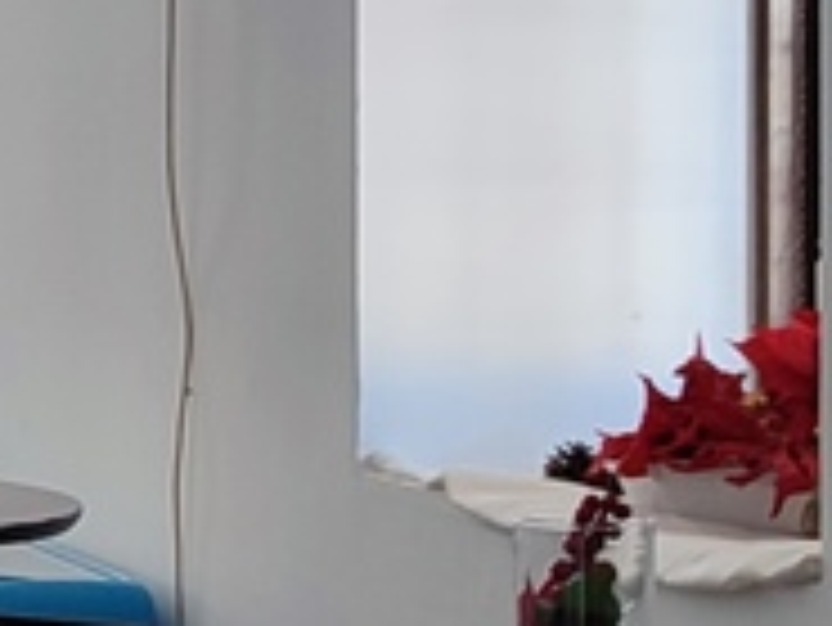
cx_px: -1183
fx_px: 3992
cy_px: 59
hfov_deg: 10.3
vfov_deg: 8.9
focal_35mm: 166
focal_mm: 5.89
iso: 156
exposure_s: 1/33
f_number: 1.89
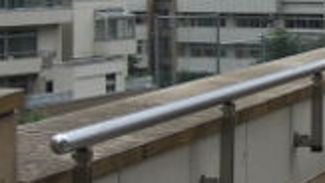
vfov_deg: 7.3
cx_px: 502
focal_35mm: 165
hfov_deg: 12.3
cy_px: -57
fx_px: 1423
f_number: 4
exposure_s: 1/320
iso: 80
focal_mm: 7.9
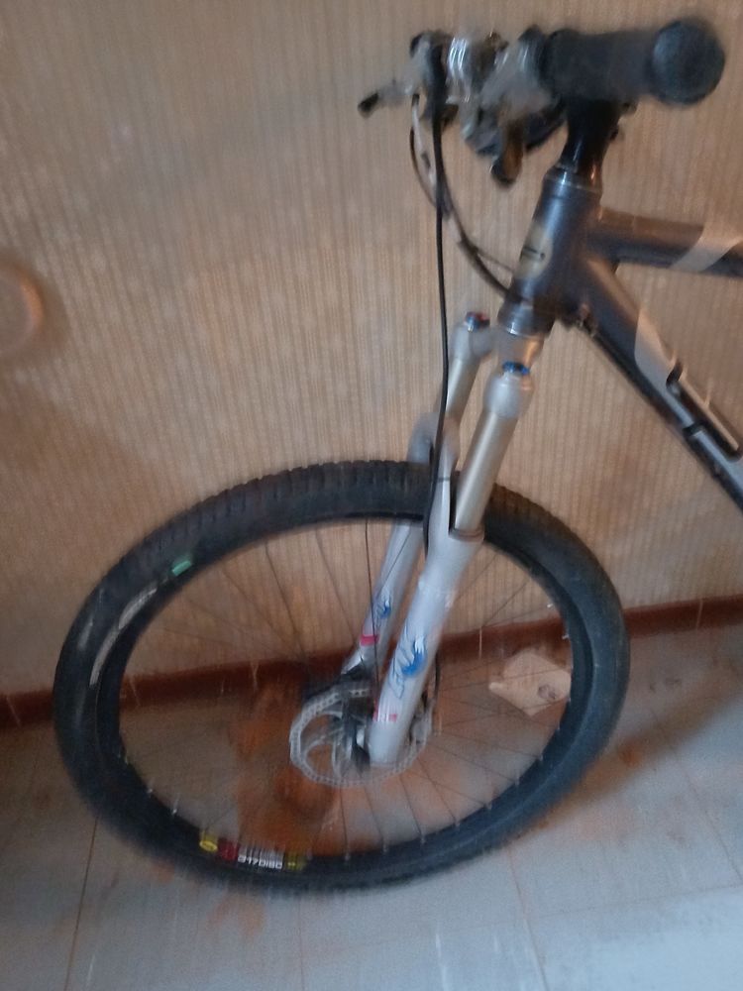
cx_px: 372
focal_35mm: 25
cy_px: 496
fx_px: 715
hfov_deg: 54.9
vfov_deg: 69.4
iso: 1600
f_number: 1.8
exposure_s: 1/7
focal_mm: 4.65
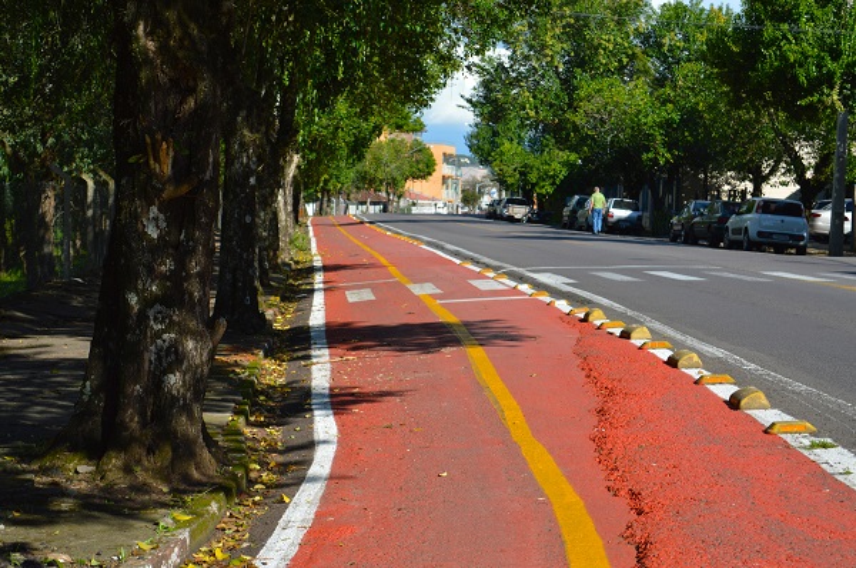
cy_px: 284
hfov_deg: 24.7
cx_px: 428
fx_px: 1959
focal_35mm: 82
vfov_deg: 16.5
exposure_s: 1/400
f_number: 7.1
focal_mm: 55
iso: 100
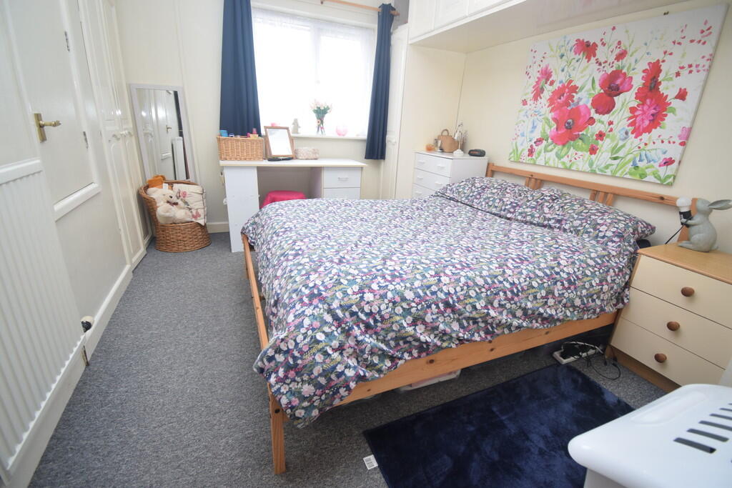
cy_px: 244
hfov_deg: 100.4
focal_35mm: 15
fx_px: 305
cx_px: 366
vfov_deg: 77.3
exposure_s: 1/60
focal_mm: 10
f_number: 4.5
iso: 560
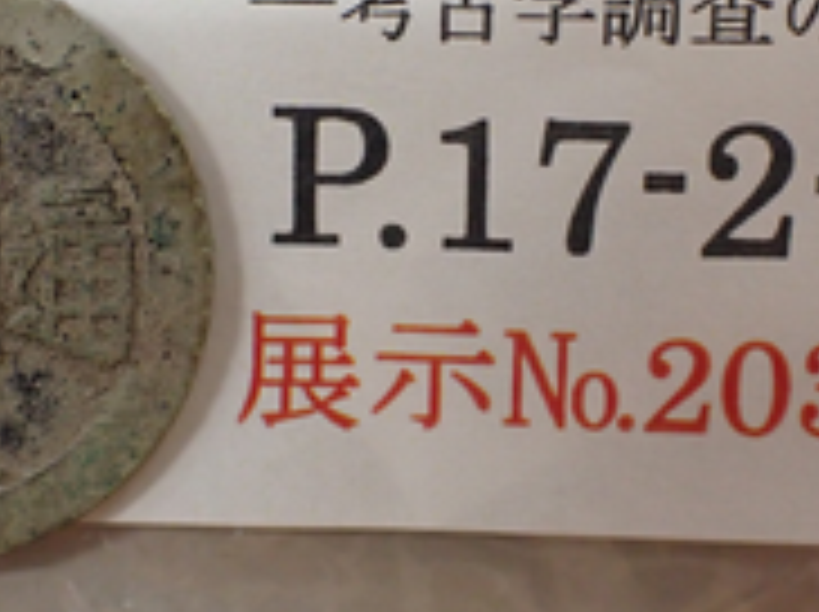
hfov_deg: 29.4
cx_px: 423
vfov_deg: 22.1
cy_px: 202
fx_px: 1559
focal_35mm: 66
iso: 640
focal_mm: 5.4
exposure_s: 1/125
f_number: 2.3
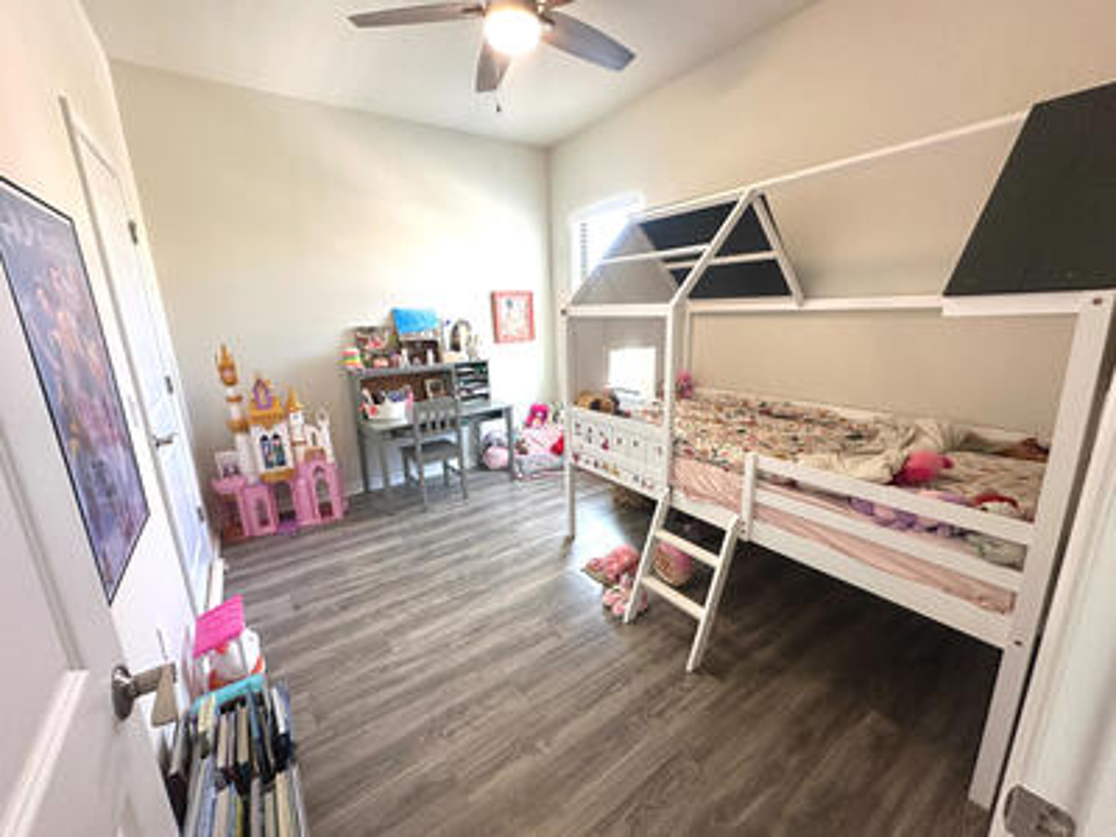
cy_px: 418
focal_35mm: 14
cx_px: 558
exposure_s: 1/120
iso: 200
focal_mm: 2.22
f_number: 2.2
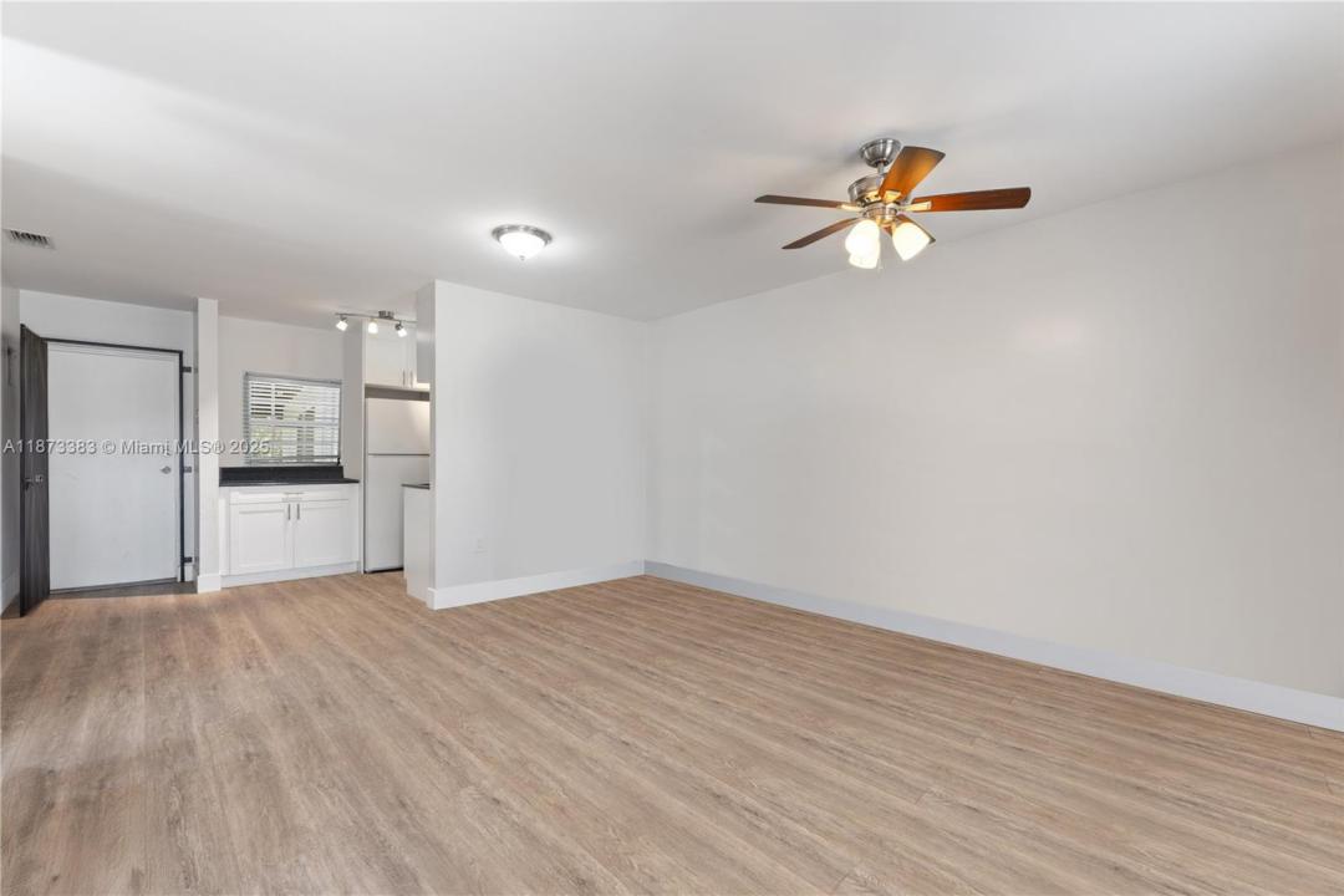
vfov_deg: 77.3
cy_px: 448
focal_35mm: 15
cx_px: 672
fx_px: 560
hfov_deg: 100.4
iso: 100
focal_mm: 10
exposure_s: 3.2
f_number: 9
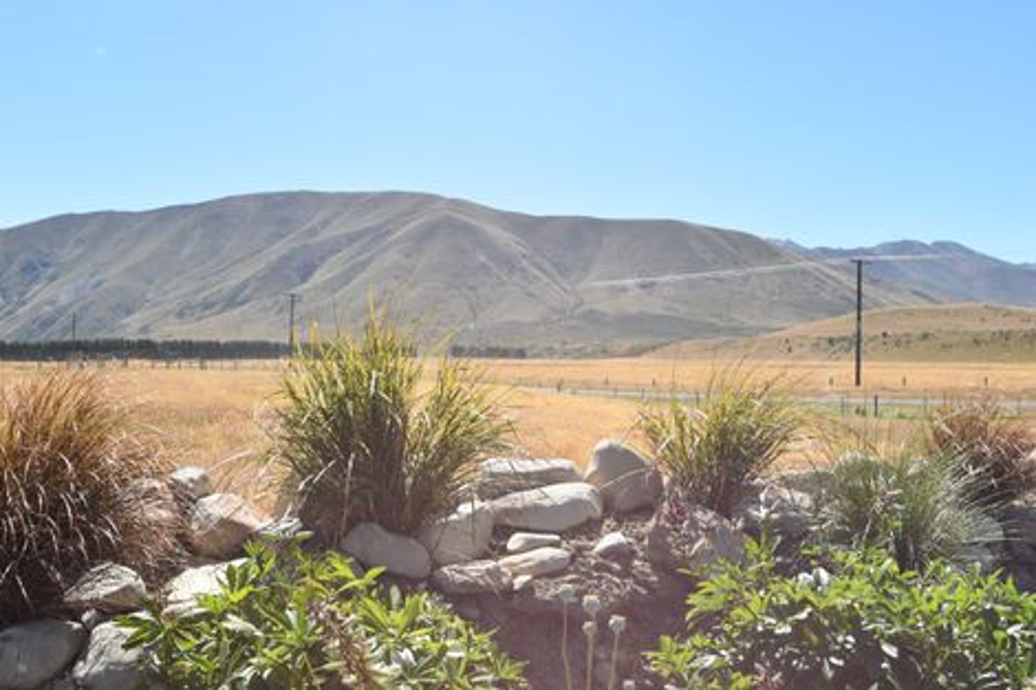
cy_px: 345
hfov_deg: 53.1
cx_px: 518
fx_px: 1036
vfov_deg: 36.8
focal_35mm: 36
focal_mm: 24
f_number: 10
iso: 200
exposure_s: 1/400
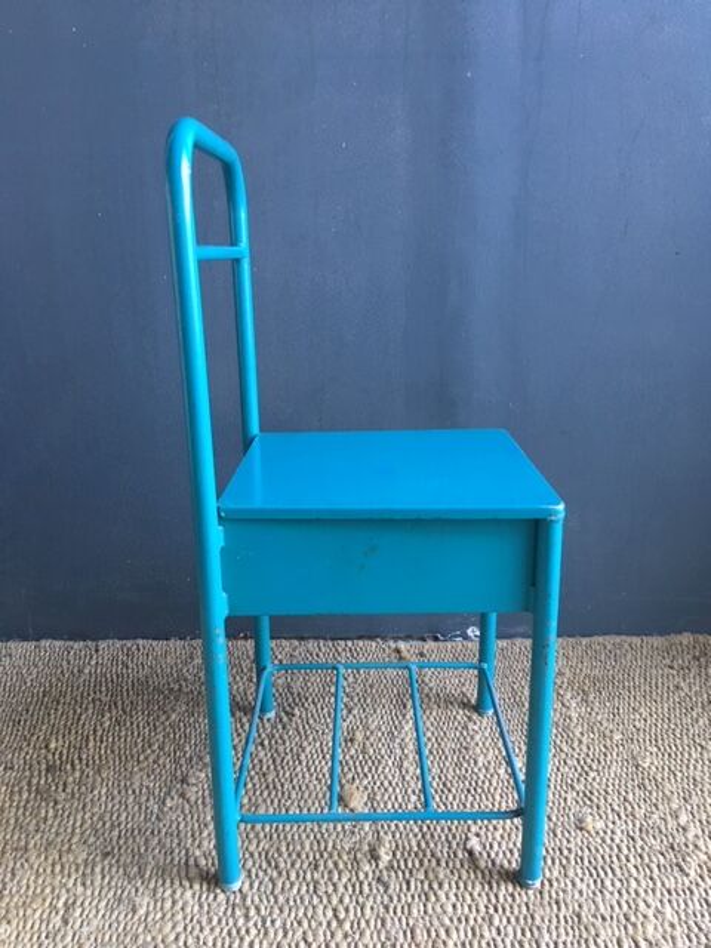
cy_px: 474
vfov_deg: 61.7
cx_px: 356
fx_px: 794
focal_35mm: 29
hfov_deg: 48.2
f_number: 2.2
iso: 125
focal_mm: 4.15
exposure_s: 1/33
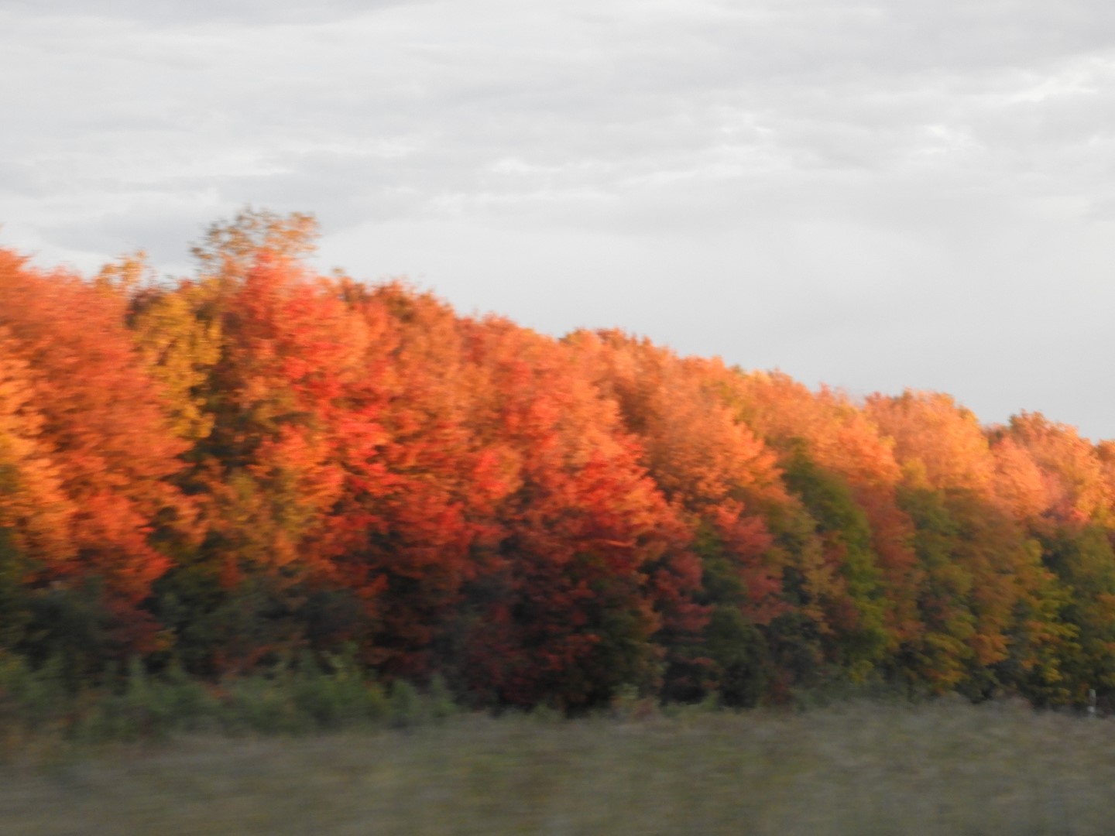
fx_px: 4832
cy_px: 418
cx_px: 558
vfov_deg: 9.9
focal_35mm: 150
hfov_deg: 13.2
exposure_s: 1/40
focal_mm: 26.9
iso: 400
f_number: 5.2
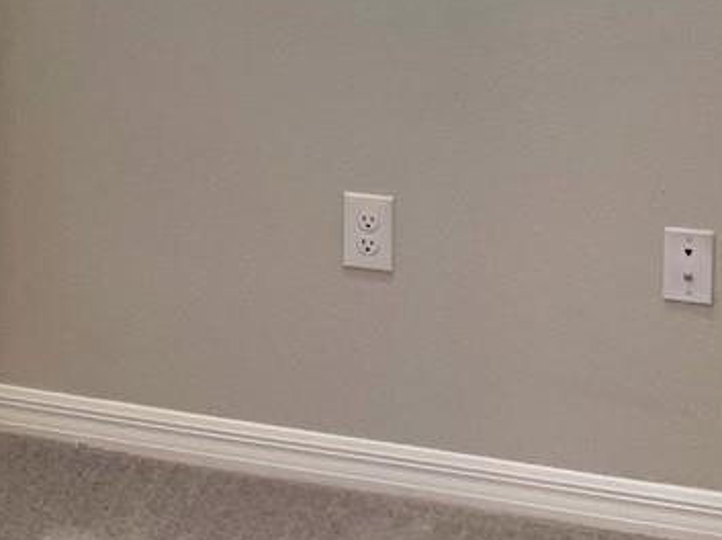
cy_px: -317
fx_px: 2459
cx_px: -464
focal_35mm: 118
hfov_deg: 15.1
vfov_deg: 11.9
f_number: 1.8
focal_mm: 4.25
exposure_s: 1/60
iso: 50
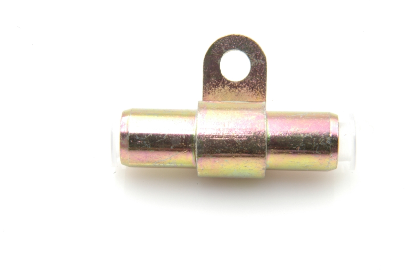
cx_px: 205
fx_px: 1194
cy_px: 136
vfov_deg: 13.0
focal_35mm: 105
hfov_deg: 19.5
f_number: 29
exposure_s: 1.3
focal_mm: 70
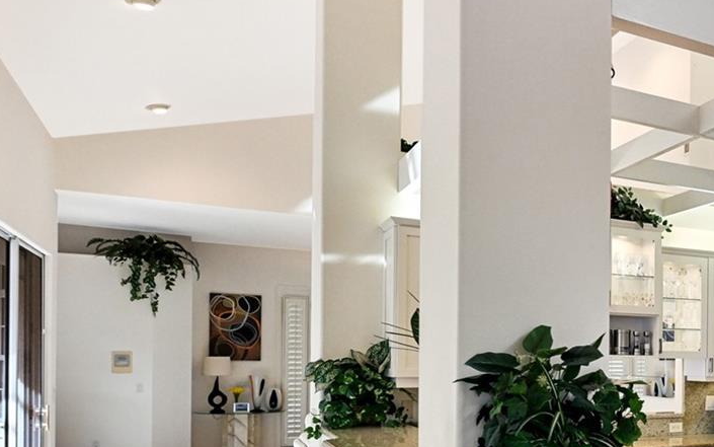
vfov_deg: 33.6
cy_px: 351
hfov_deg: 46.2
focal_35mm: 37
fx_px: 720
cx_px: 676
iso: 3200
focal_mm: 16
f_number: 8
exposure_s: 1/60
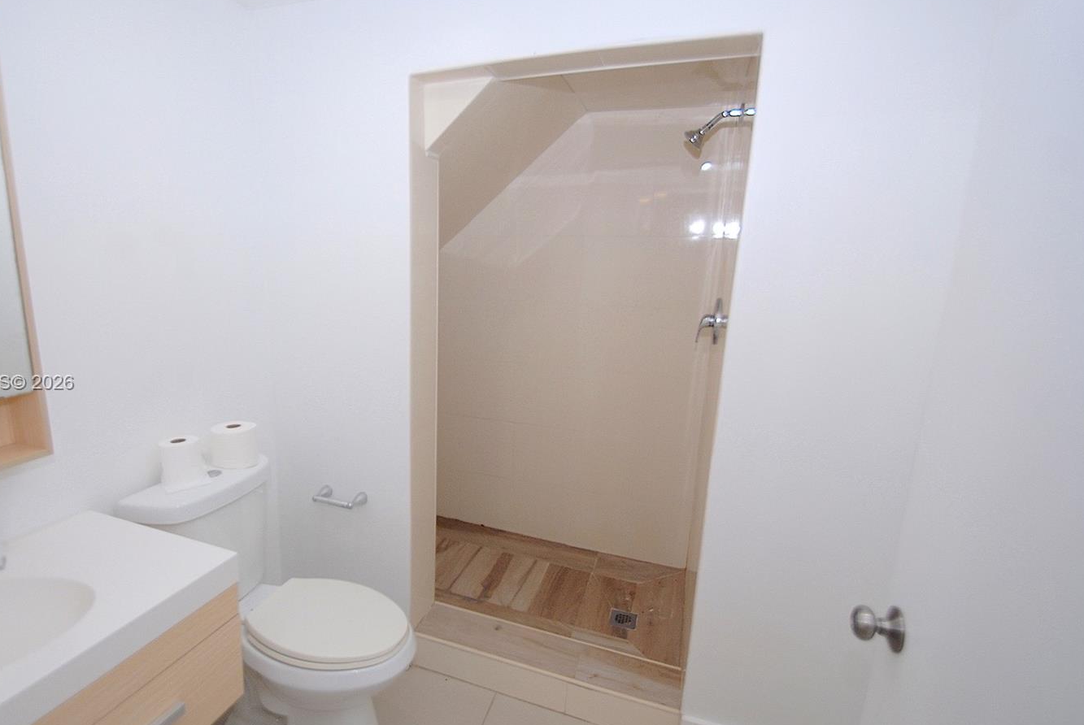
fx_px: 543
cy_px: 384
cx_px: 471
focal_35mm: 18
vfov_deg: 67.5
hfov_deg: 89.4
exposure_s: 1/60
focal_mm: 10
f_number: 4
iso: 100
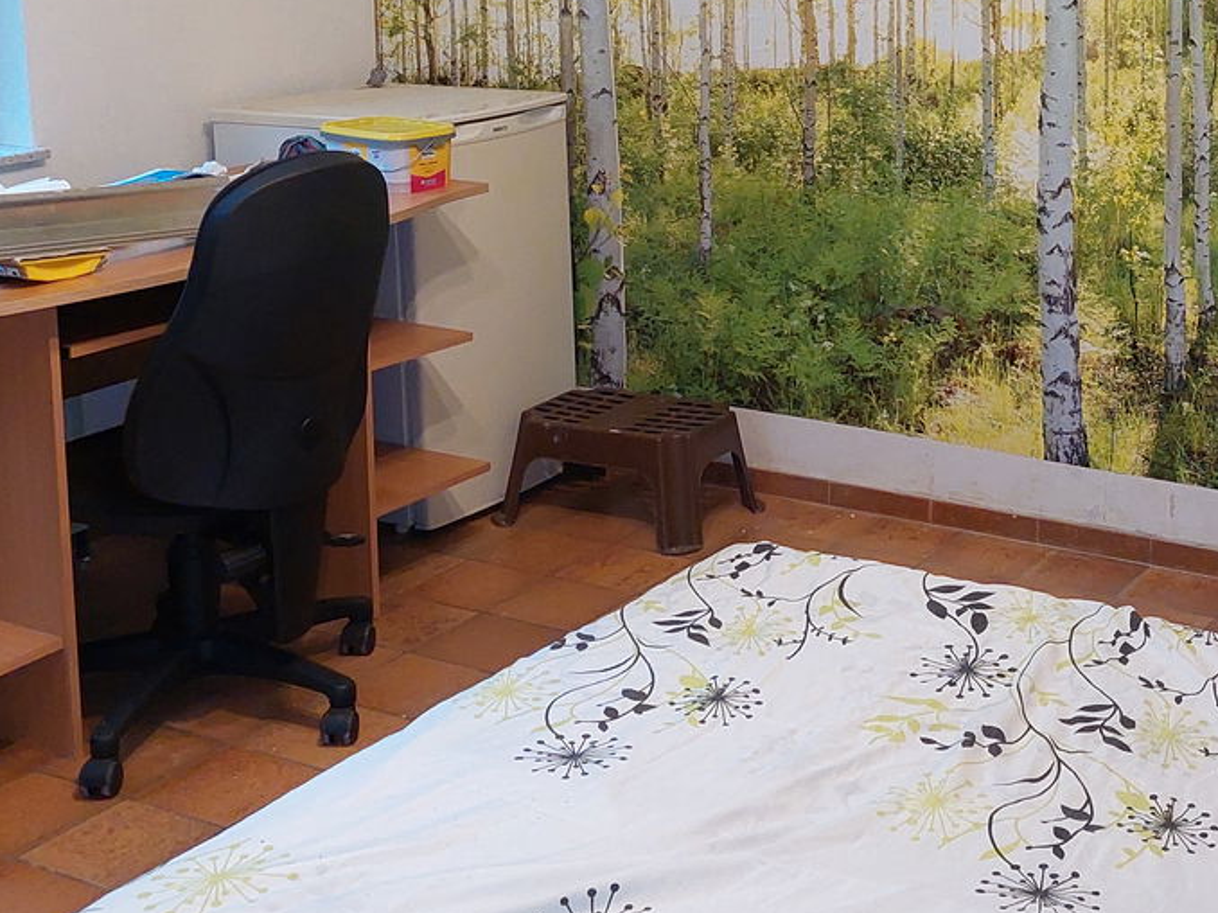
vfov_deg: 24.3
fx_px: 2075
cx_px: 905
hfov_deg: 32.1
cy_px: 131
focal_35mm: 59
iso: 320
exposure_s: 1/50
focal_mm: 5.23
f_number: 1.8
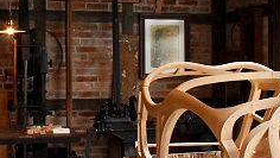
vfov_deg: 16.7
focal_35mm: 72
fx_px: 535
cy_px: 53
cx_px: 127
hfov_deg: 29.3
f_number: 11
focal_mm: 18
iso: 2000
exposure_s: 1/125
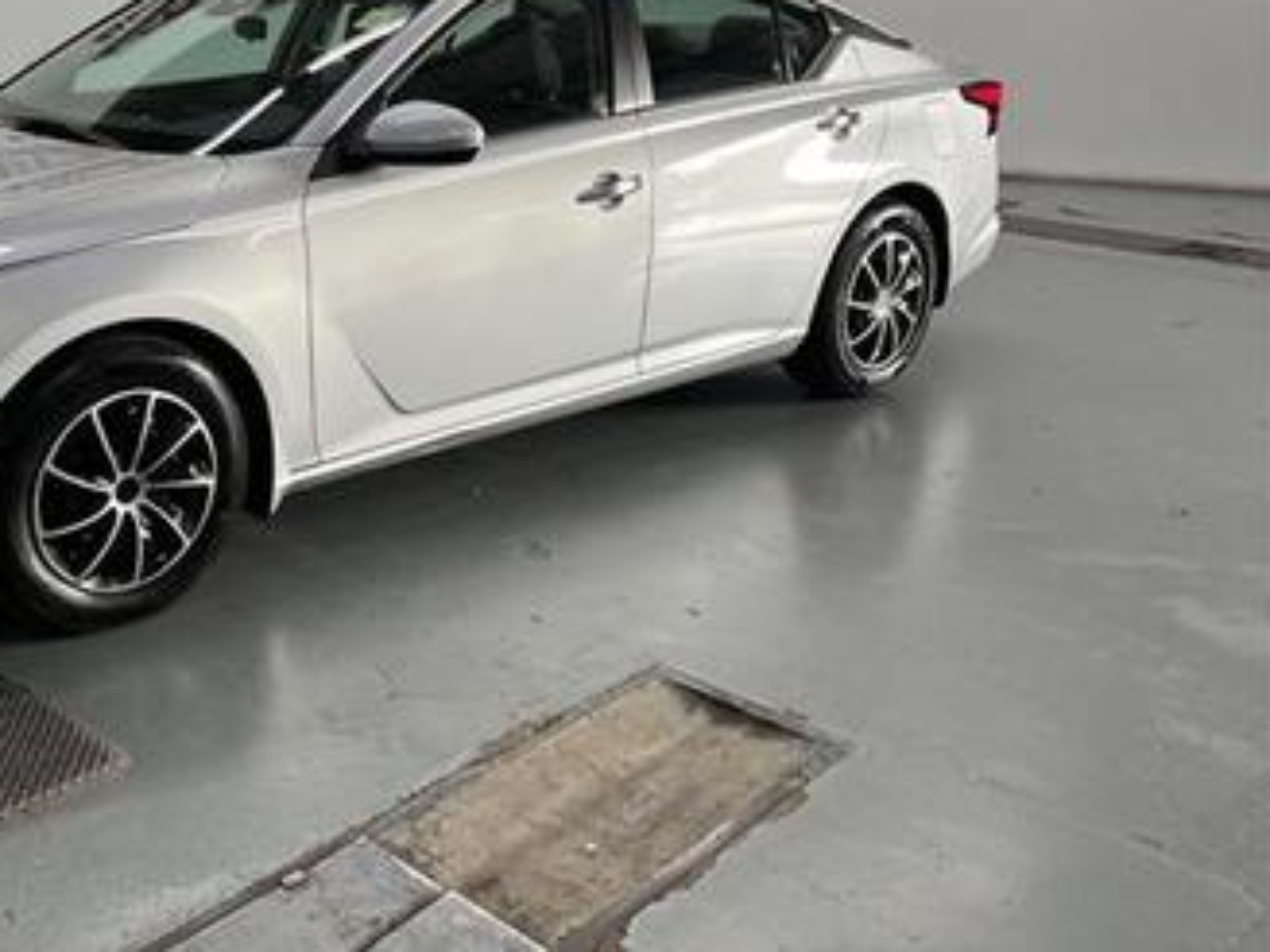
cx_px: 298
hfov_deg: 45.0
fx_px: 1468
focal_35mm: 40
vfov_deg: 35.6
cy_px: 306
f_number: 1.5
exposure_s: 1/120
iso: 64
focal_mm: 5.7
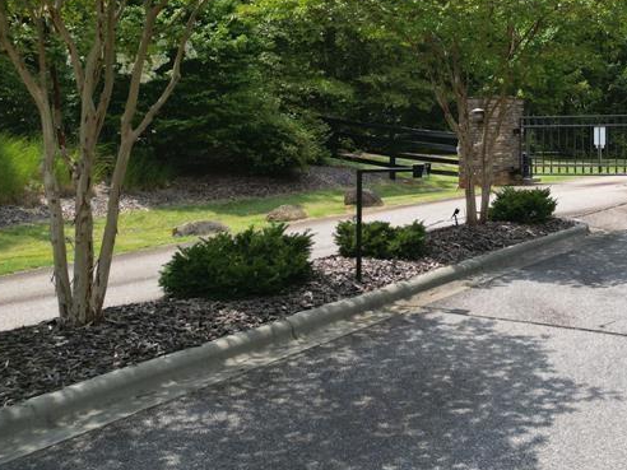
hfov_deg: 34.9
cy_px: 103
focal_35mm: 50
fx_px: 906
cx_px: 616
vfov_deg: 28.6
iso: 120
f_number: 1.7
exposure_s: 1/2500
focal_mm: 6.72
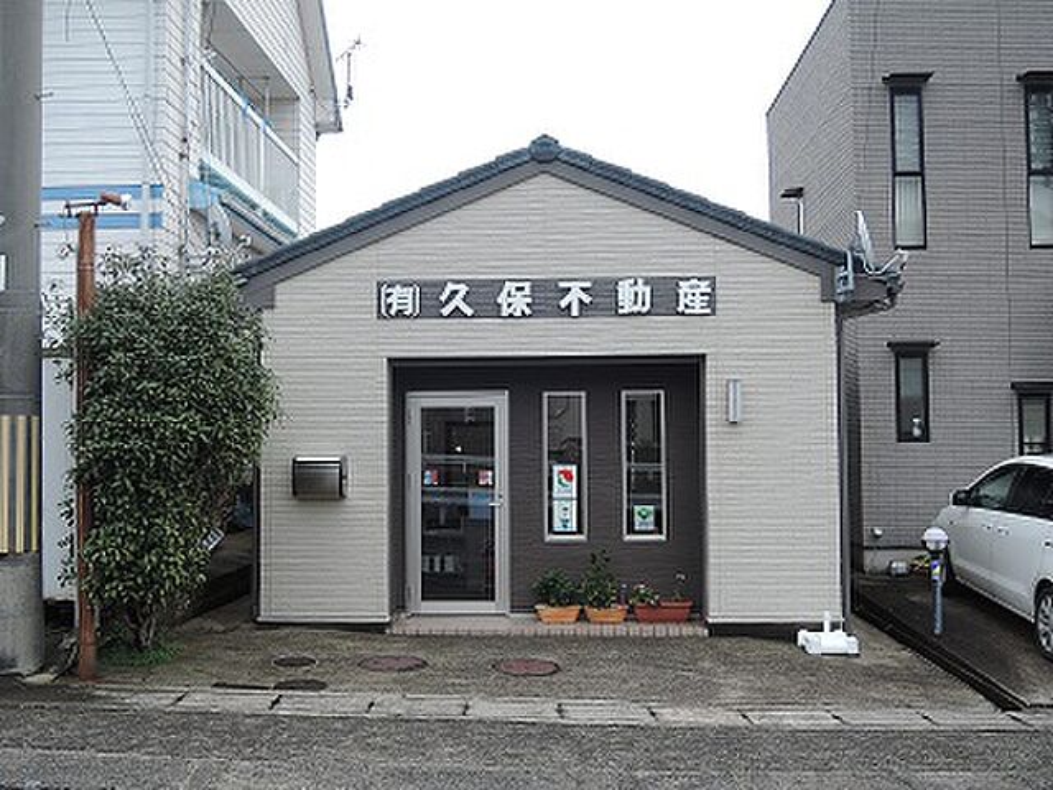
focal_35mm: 35
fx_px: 1065
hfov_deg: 52.6
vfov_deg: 40.7
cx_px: 526
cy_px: 395
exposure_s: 1/160
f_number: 3.5
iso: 80
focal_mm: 7.5
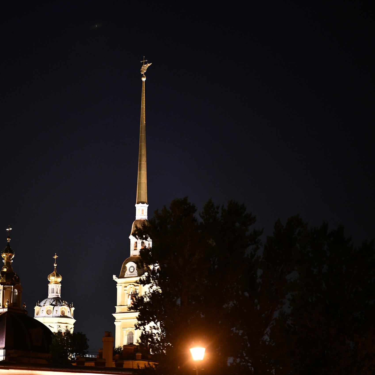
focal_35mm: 90
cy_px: 187
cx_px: 145
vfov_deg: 19.3
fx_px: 1103
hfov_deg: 19.3
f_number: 2.8
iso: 3200
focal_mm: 70
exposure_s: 1/25
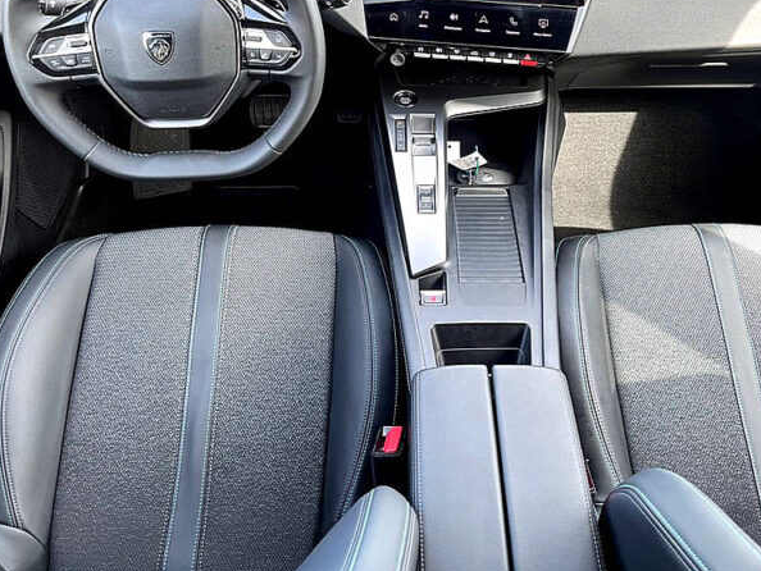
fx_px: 770
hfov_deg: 52.3
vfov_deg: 40.2
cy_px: 191
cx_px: 446
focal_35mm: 35
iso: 100
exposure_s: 1/121
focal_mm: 5.1
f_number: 1.6
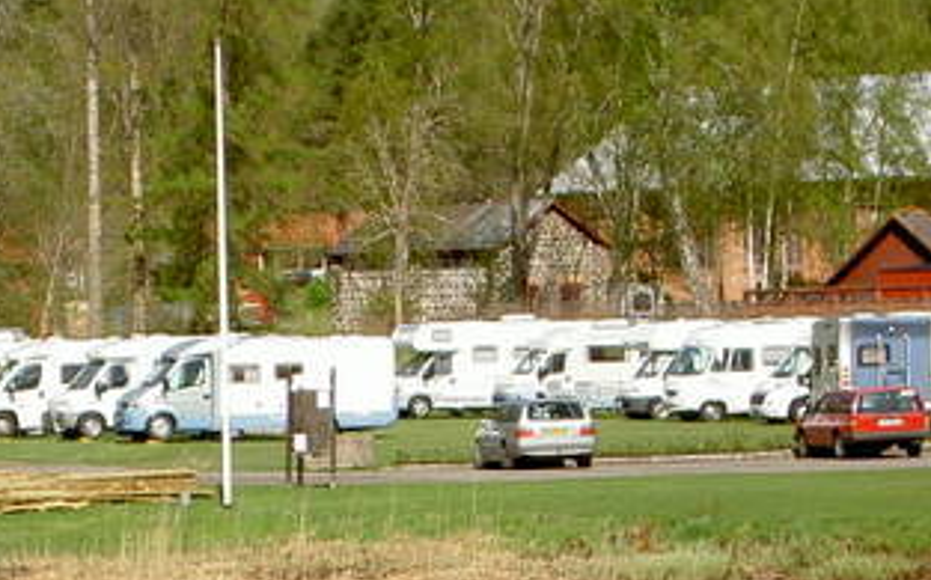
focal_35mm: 242
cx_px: 119
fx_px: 6135
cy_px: 605
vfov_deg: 5.4
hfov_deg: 8.7
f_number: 4.9
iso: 50
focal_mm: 16.8
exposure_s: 1/400
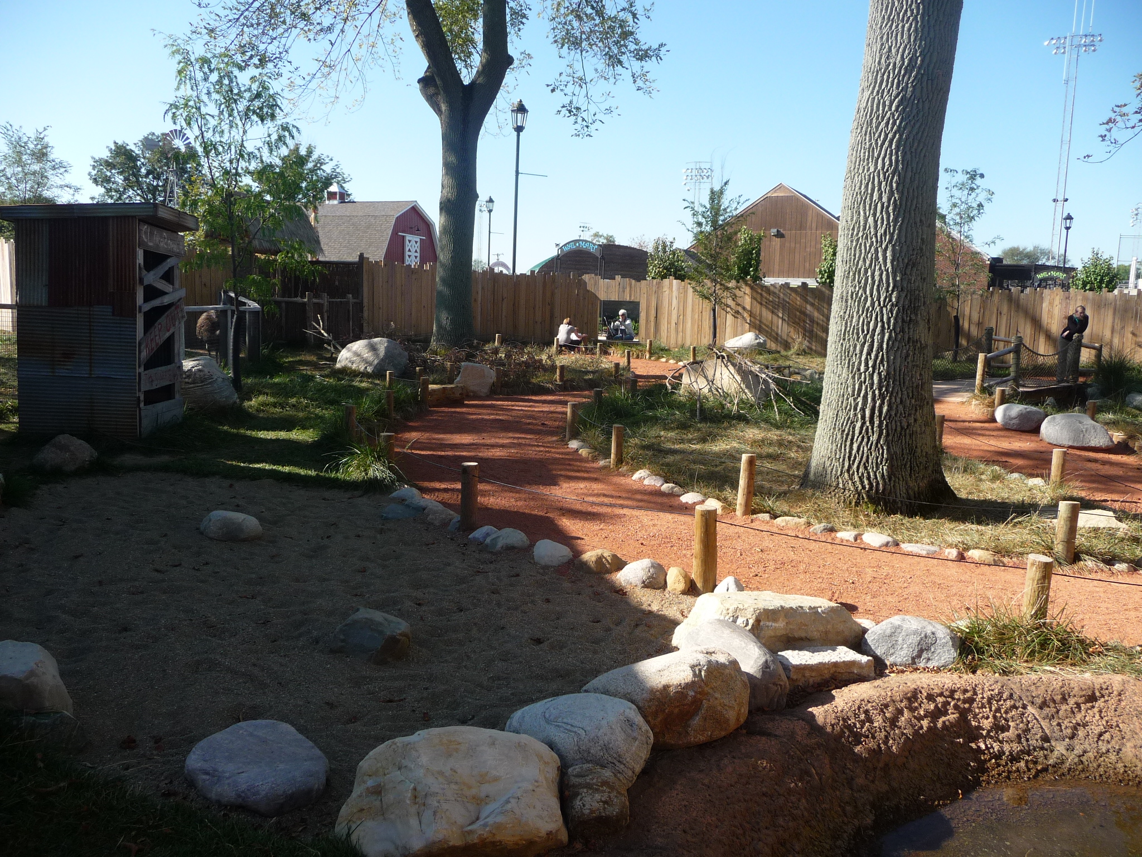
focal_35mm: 28
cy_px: 428
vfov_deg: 49.7
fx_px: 924
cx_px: 571
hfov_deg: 63.4
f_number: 3.3
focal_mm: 4.7
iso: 100
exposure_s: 1/500
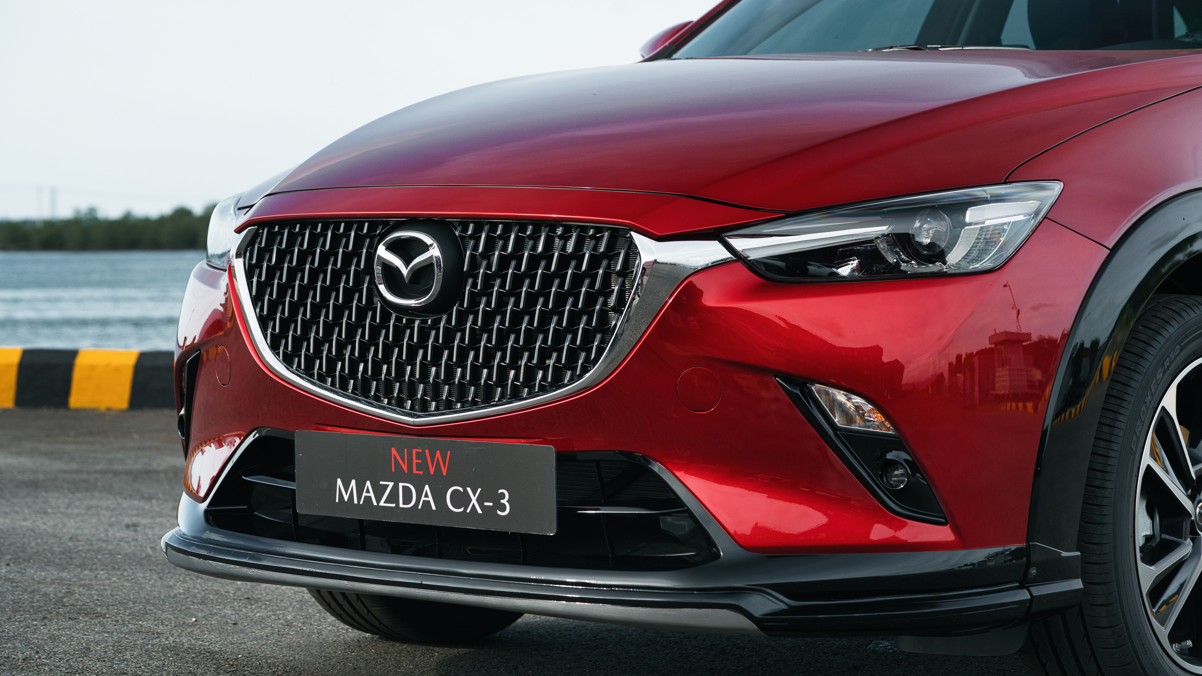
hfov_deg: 22.5
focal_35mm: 95
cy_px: 324
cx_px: 601
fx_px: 3028
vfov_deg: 12.7
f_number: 6.3
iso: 500
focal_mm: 90
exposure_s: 1/250
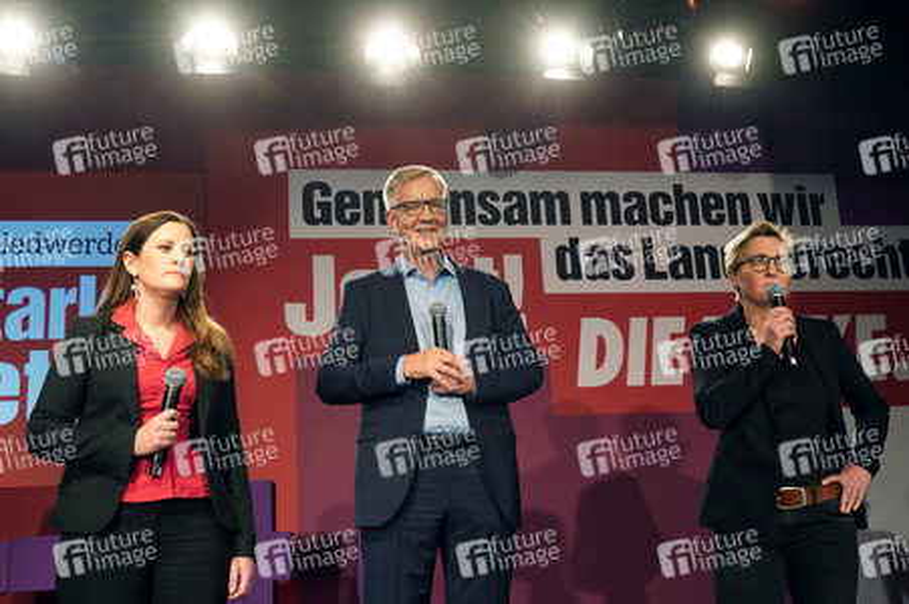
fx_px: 1009
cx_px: 454
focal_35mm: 40
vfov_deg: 33.4
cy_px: 302
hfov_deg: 48.5
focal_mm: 40
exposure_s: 1/250
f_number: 6.3
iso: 2500
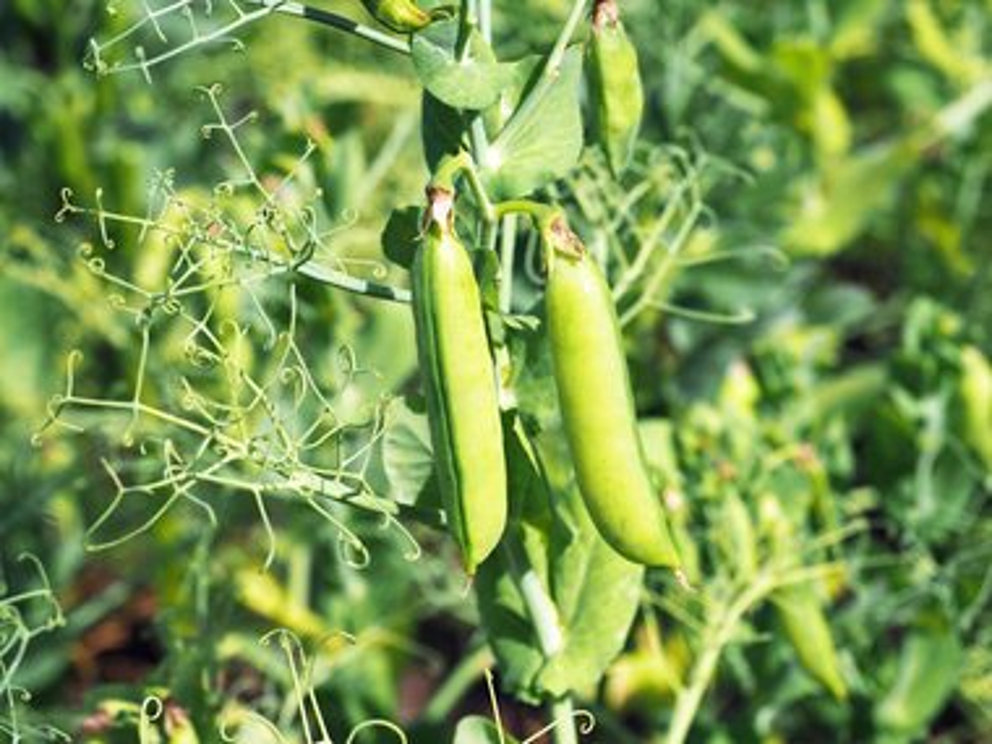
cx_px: 496
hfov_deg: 24.4
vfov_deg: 18.4
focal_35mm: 80
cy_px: 372
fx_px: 2293
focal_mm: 40
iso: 200
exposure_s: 1/2000
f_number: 5.6
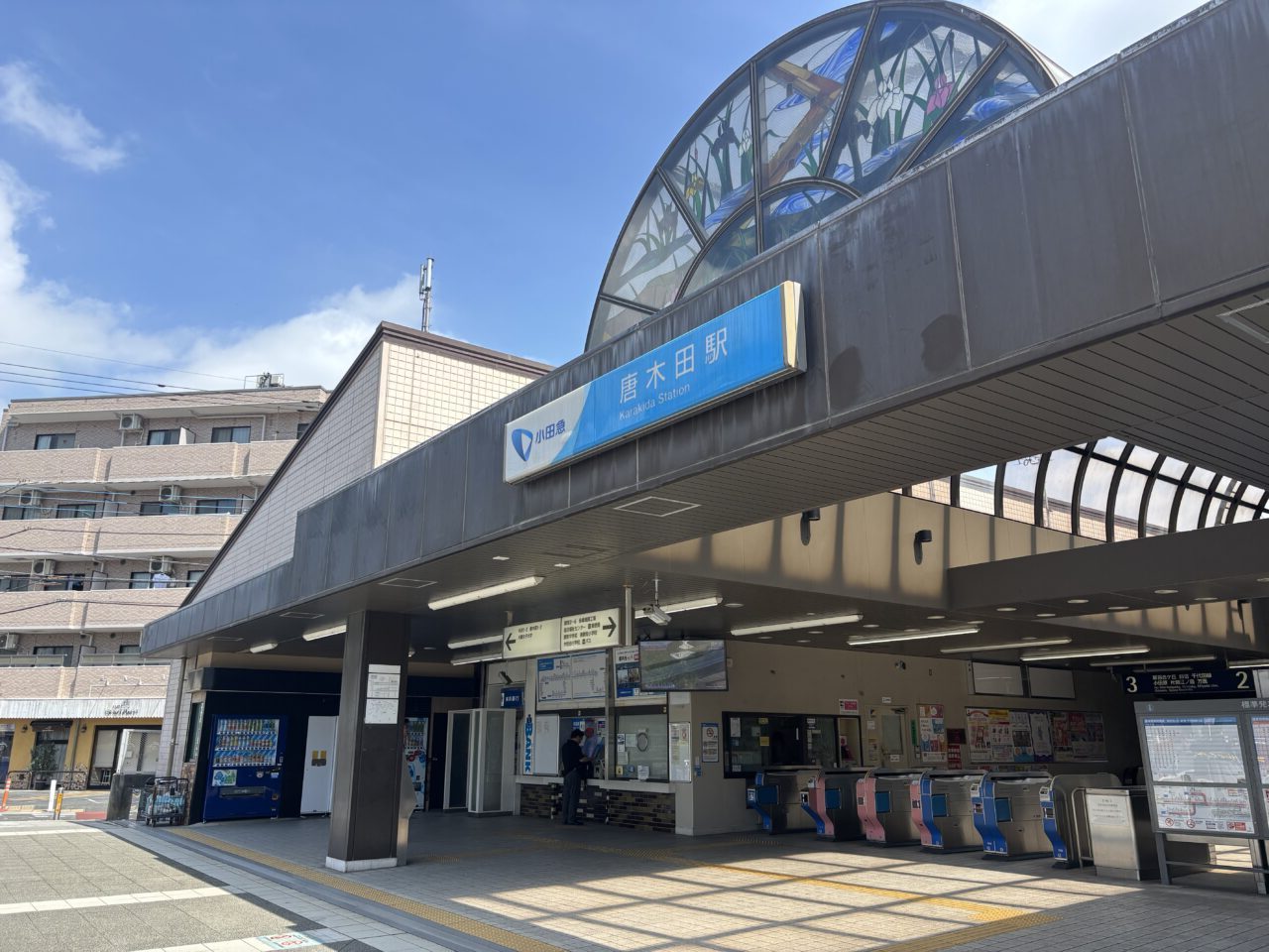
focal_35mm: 26
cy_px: 476
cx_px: 634
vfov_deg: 53.1
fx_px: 953
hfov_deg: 67.3
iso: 50
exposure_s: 1/1667
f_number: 1.6
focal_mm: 5.96
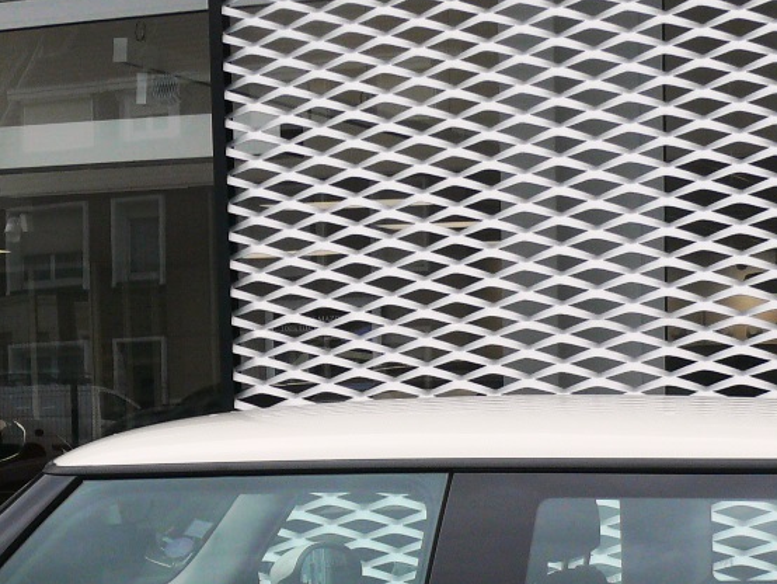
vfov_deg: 13.9
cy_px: 821
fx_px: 2268
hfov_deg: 19.4
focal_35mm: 101
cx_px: 281
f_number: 4
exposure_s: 1/250
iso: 100
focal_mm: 7.4
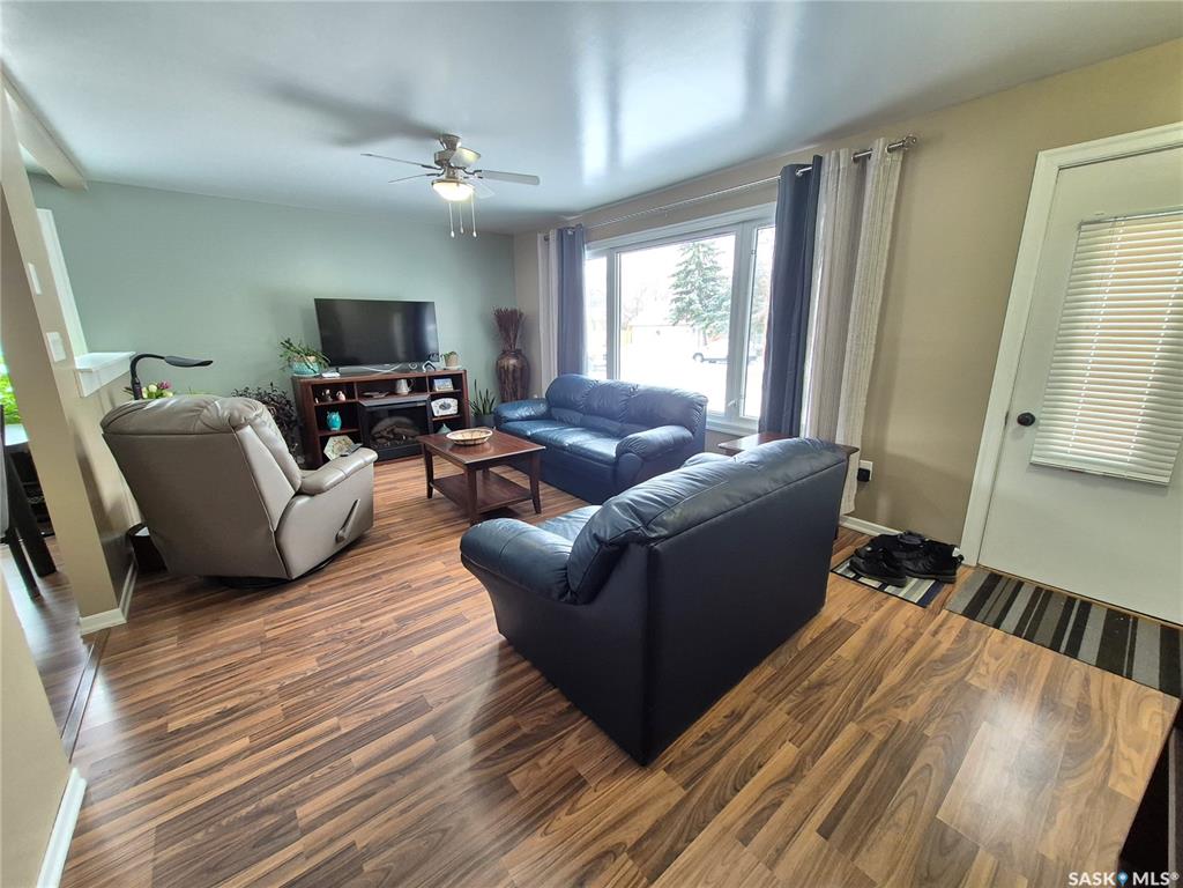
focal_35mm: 13
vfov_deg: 89.9
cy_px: 444
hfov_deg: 106.2
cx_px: 592
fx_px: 444
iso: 160
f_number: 2.2
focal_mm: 1.74
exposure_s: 1/60
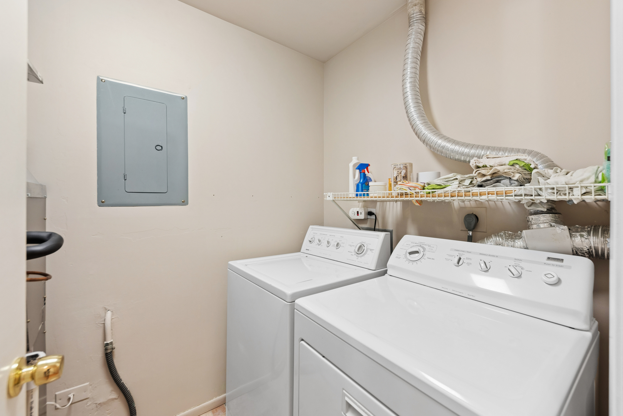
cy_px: 208
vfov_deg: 81.3
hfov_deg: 104.2
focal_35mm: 14
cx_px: 312
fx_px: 242
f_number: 9
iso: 320
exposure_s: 1/13
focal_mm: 14
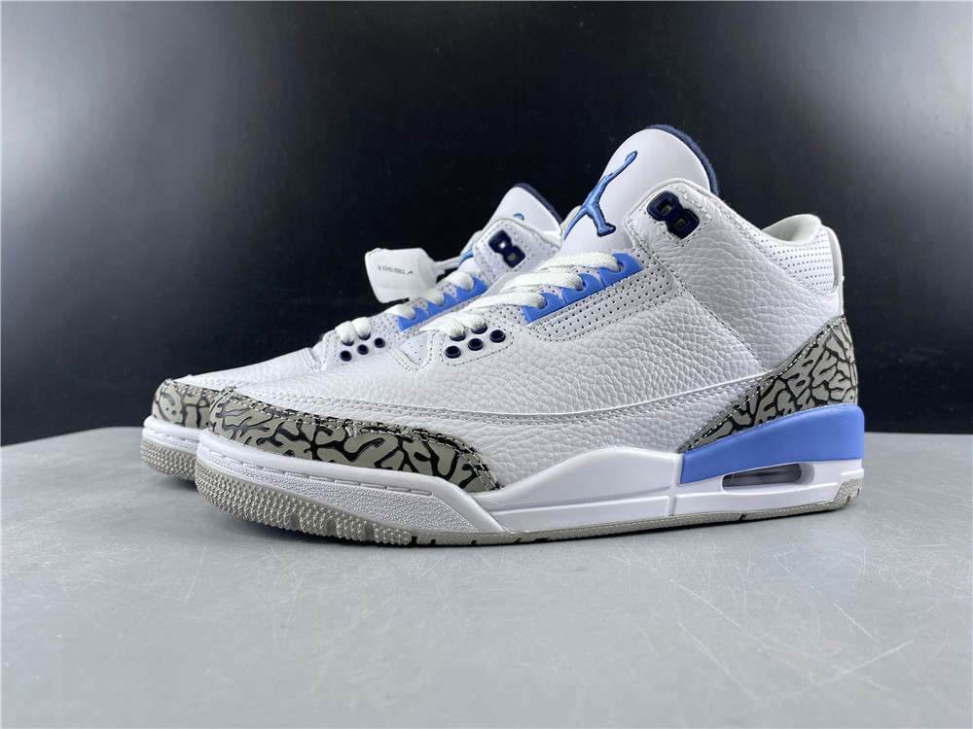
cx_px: 486
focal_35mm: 26
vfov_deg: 53.1
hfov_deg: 67.3
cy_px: 364
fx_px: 731
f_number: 1.8
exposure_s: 1/100
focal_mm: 4.25
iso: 40
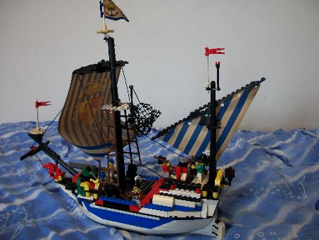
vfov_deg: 40.7
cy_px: 120
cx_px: 160
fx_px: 323
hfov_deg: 52.6
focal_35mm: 35
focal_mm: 6.3
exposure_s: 1/30
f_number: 3.1
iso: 160
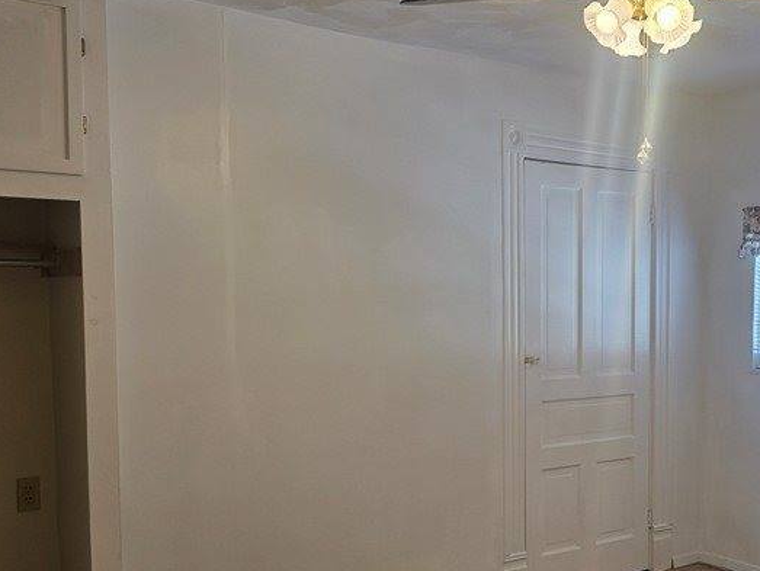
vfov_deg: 32.0
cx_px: 551
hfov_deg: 41.1
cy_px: 365
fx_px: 989
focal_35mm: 45
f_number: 1.7
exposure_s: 1/120
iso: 64
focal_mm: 6.3
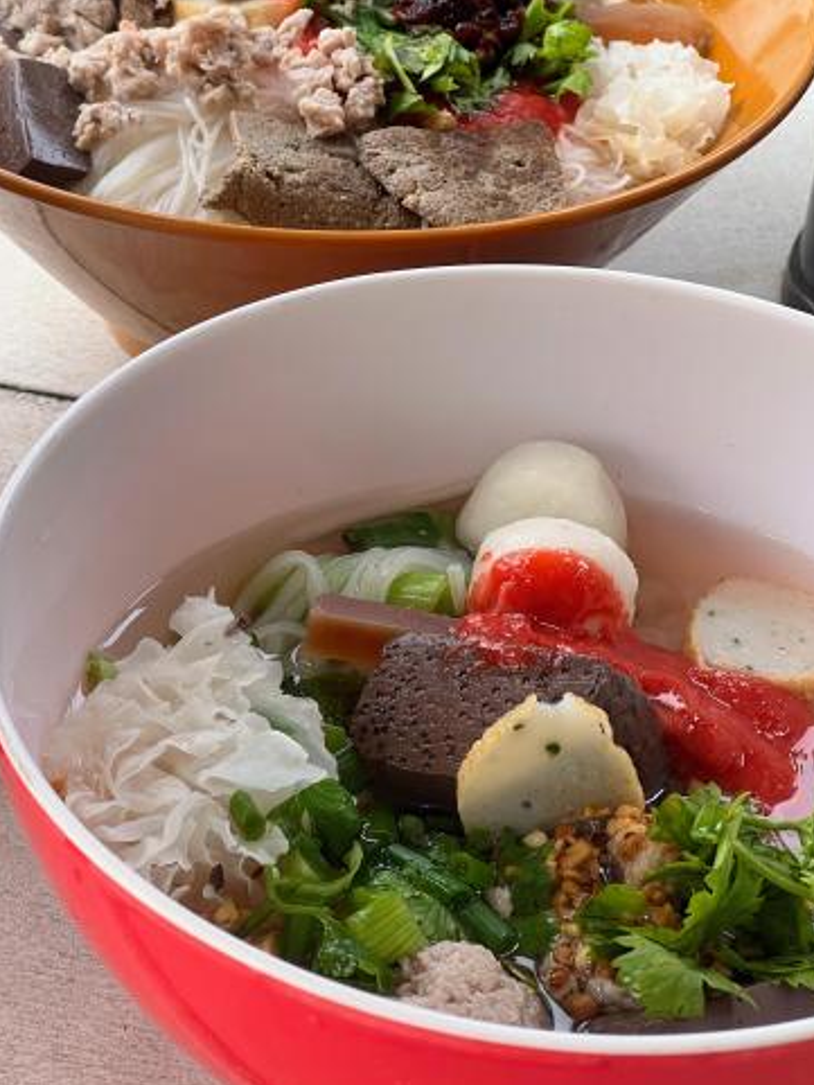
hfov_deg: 15.1
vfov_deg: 20.0
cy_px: 433
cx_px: 333
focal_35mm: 98
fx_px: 3071
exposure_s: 1/99
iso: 40
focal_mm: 9
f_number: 2.8
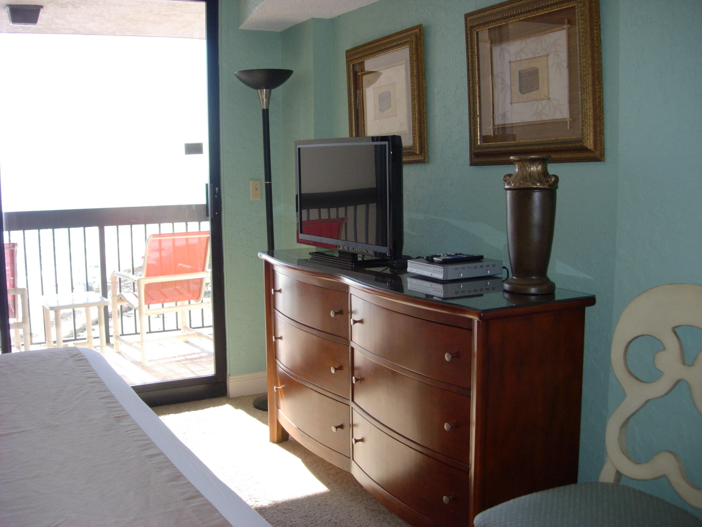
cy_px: 264
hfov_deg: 49.0
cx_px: 351
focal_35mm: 38
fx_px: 771
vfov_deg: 37.7
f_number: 2.8
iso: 79
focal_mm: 7.8
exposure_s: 1/186
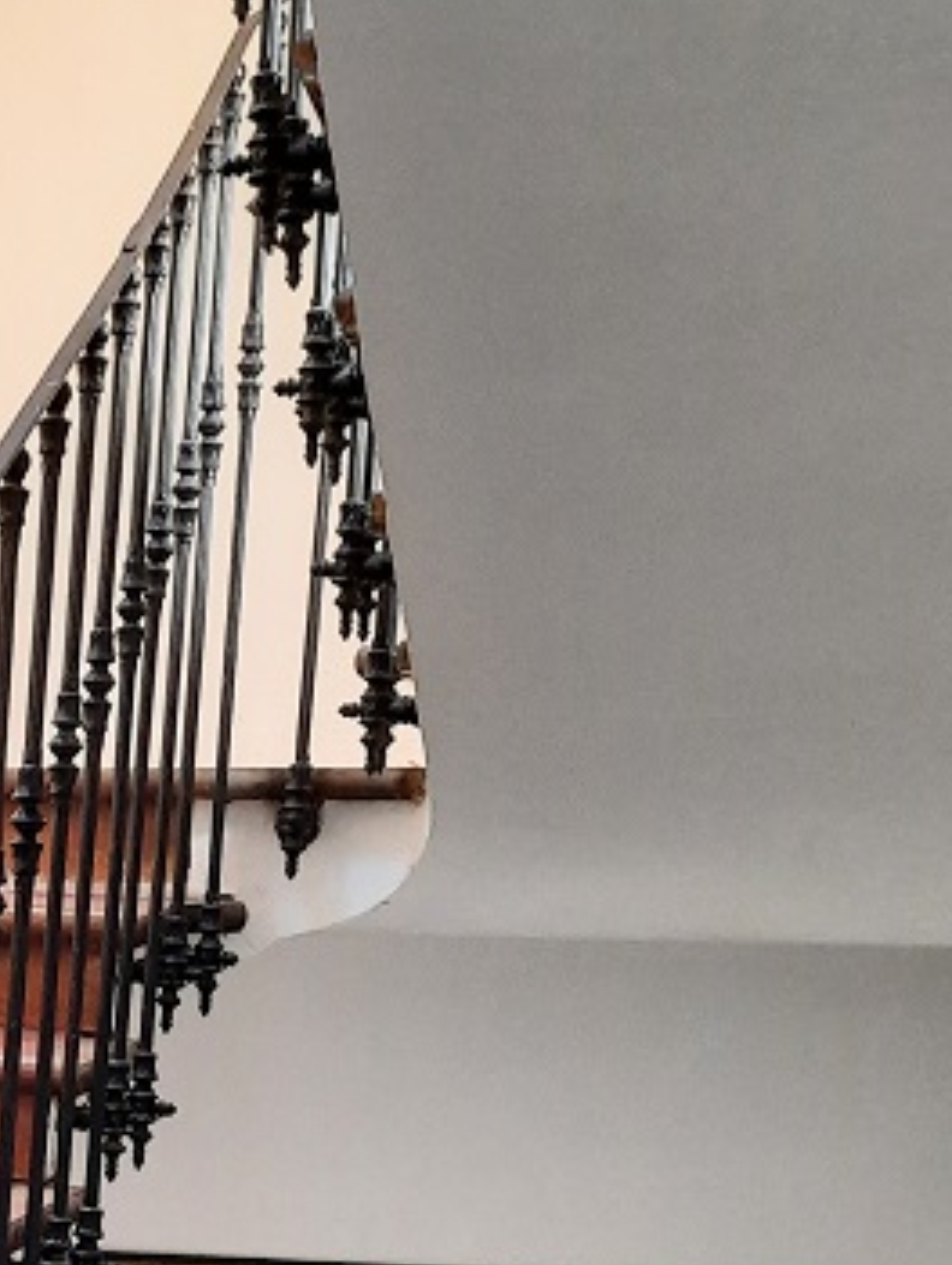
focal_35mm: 74
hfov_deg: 18.9
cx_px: -166
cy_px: 1679
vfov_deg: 23.1
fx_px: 2709
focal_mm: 4.6
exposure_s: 1/50
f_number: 2
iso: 320
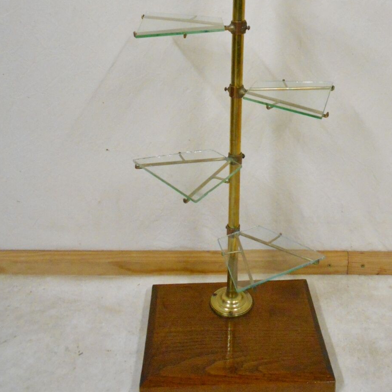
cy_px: 80
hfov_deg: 41.5
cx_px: 252
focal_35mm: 40
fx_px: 512
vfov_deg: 40.2
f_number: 3.2
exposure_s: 1/30
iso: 400
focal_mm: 4.6
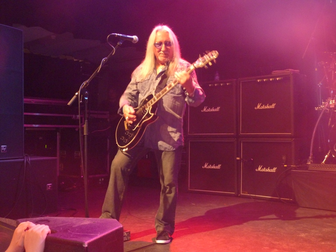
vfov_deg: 36.0
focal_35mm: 40
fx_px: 388
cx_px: 168
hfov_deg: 46.8
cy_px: 126
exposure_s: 1/15
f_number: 3.6
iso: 400
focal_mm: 6.5
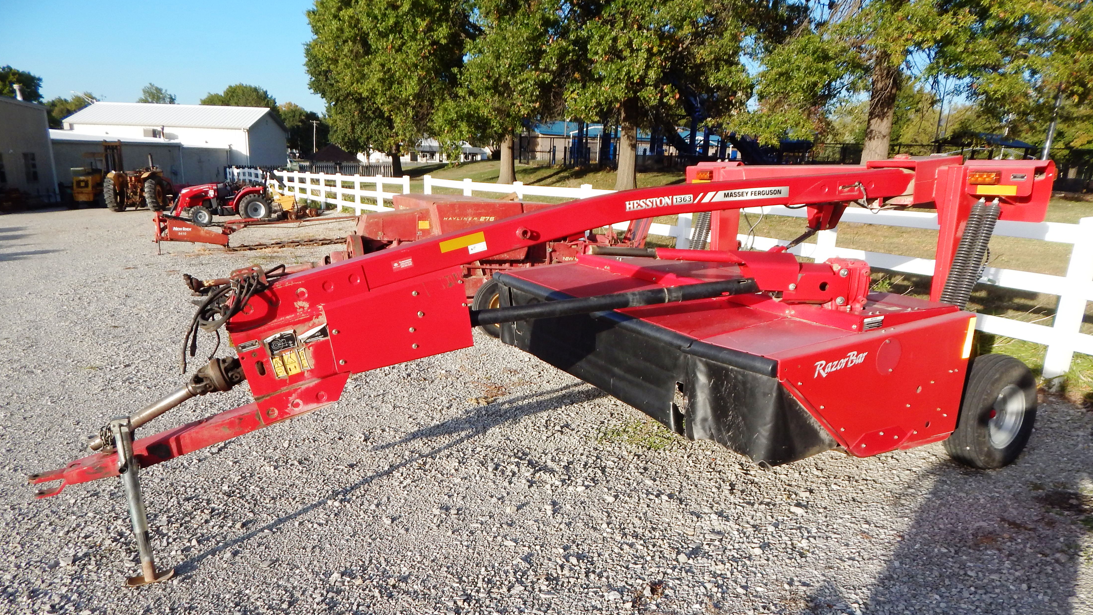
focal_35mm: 25
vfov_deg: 45.5
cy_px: 390
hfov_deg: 74.1
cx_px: 551
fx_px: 725
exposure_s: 1/1000
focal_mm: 4
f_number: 3
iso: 125
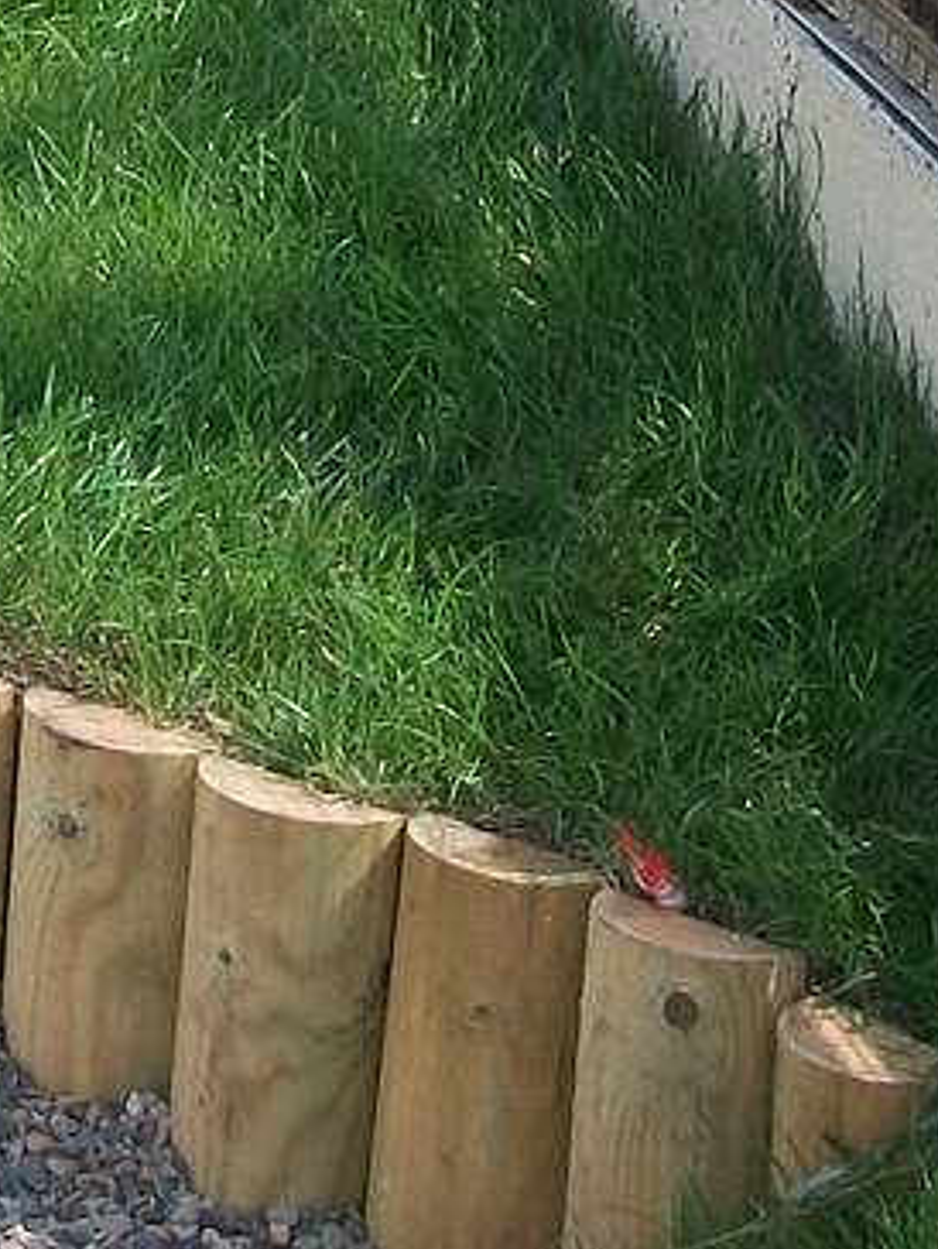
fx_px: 7908
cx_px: -380
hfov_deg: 6.7
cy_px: -1133
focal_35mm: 219
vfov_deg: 8.6
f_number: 3.6
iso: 80
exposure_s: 1/200
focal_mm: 8.8
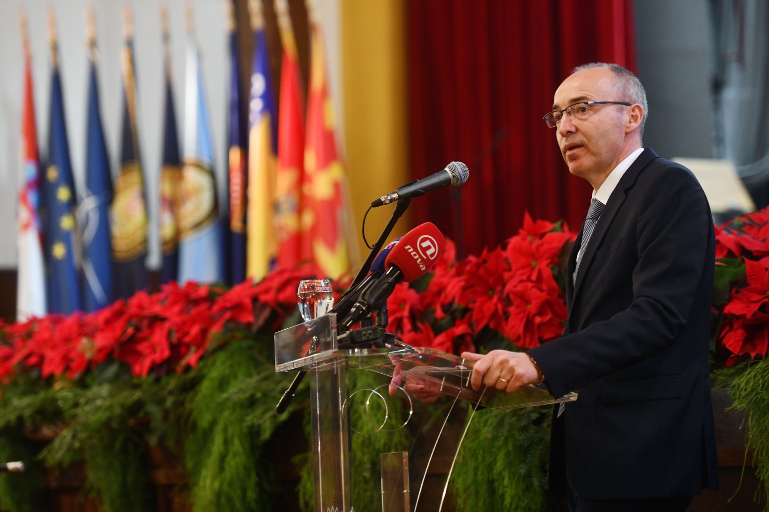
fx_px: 2349
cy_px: 256
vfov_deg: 12.5
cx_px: 384
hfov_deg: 18.6
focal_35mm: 110
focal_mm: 110
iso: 2000
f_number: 2.8
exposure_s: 1/100
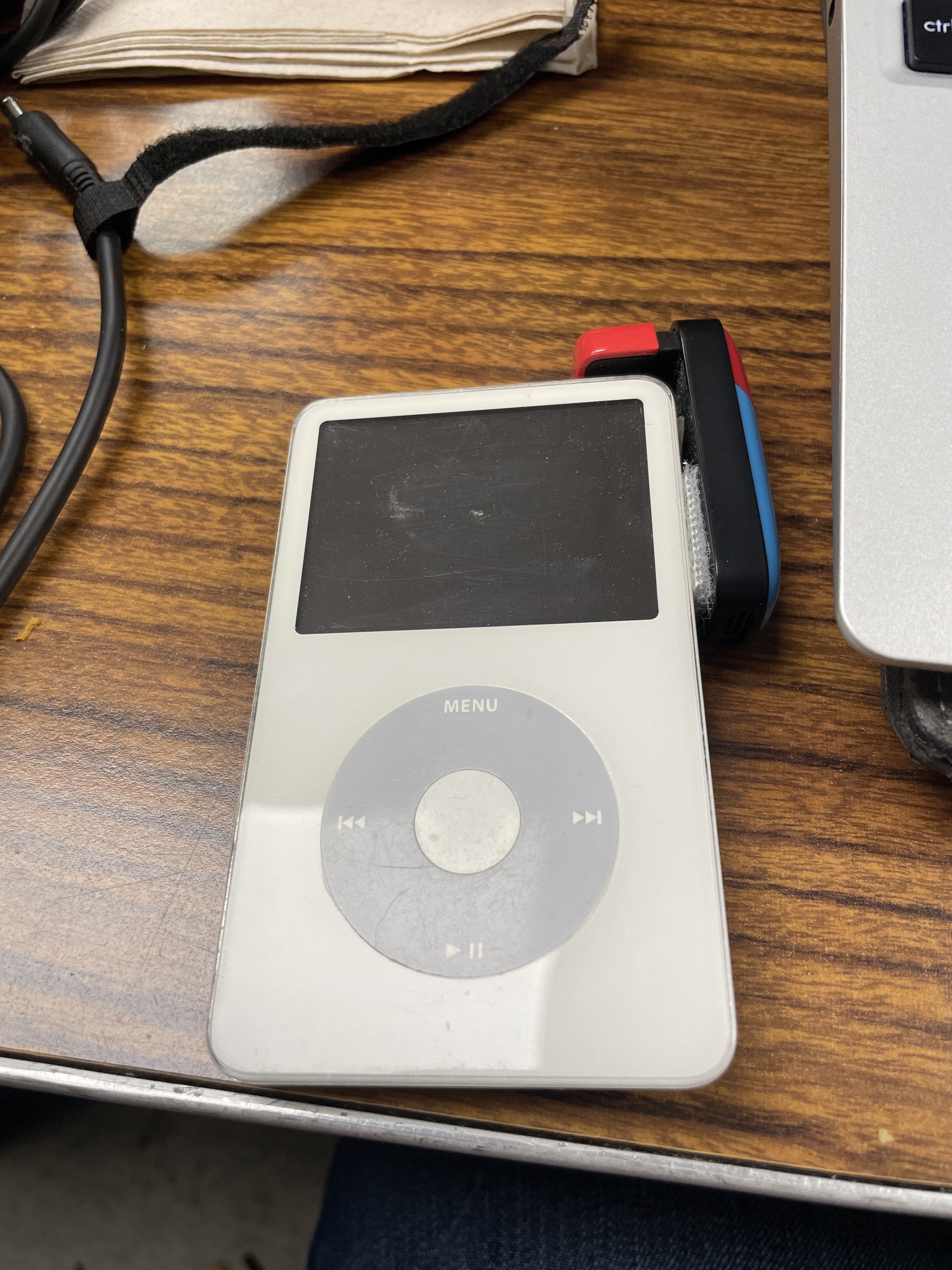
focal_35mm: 26
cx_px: 476
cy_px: 635
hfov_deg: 53.1
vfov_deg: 67.3
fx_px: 953
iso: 80
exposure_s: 1/120
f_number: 1.6
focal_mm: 4.2
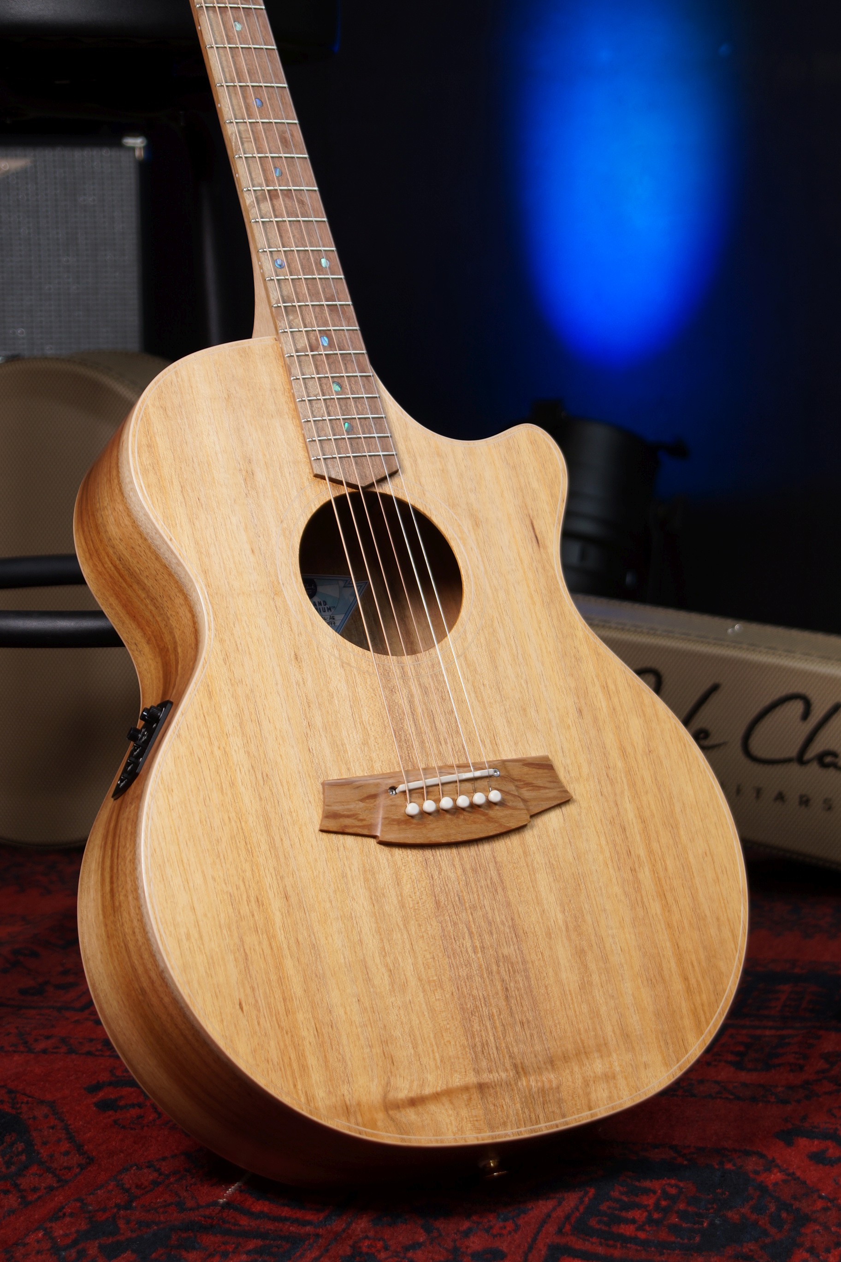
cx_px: 420
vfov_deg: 24.6
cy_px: 631
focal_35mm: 82
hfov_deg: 16.6
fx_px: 2891
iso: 100
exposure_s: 1/25
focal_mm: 55
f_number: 5
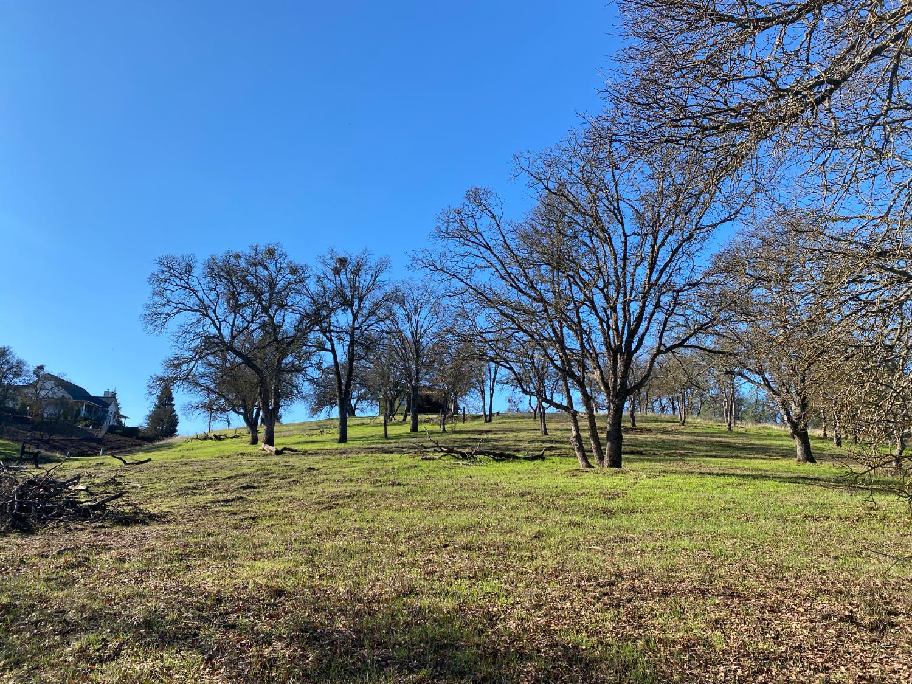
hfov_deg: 67.3
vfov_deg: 53.1
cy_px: 342
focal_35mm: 26
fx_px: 685
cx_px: 456
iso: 32
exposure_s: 1/1779
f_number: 1.8
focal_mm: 4.25
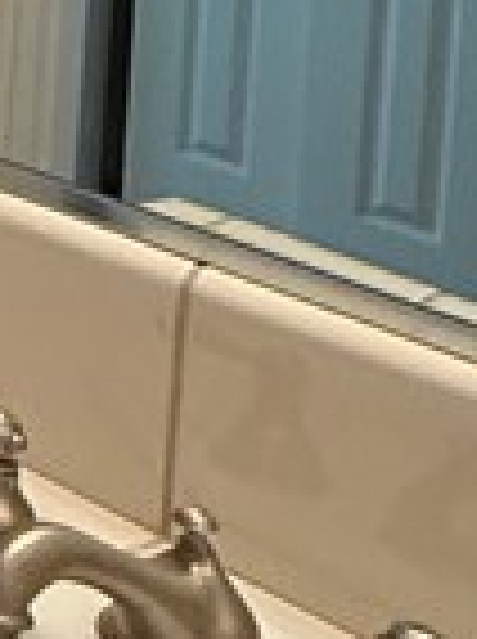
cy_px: -342
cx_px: -1035
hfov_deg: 10.0
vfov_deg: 17.4
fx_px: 1861
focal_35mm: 101
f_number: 2.2
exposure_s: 1/60
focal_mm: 2.22
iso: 320
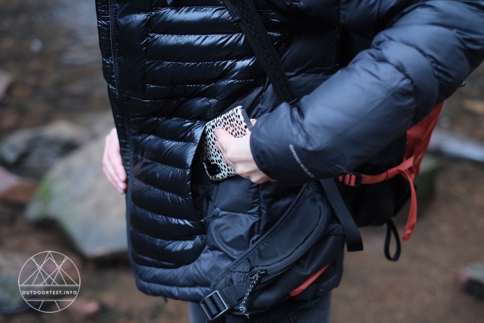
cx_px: 242
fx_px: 713
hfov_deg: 37.5
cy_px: 162
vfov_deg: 25.5
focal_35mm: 53
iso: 1600
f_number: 2
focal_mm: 35
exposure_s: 1/125
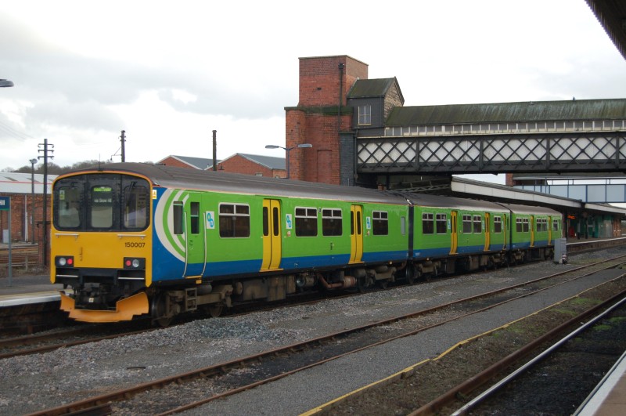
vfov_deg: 22.6
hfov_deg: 33.4
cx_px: 313
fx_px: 1042
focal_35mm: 60
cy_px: 208
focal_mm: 40
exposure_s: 1/250
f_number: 5
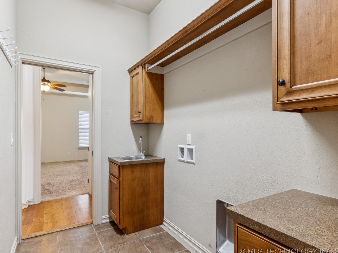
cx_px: 155
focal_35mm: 18
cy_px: 128
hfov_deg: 87.6
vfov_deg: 71.6
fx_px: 176
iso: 640
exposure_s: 1/5
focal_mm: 16
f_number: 18
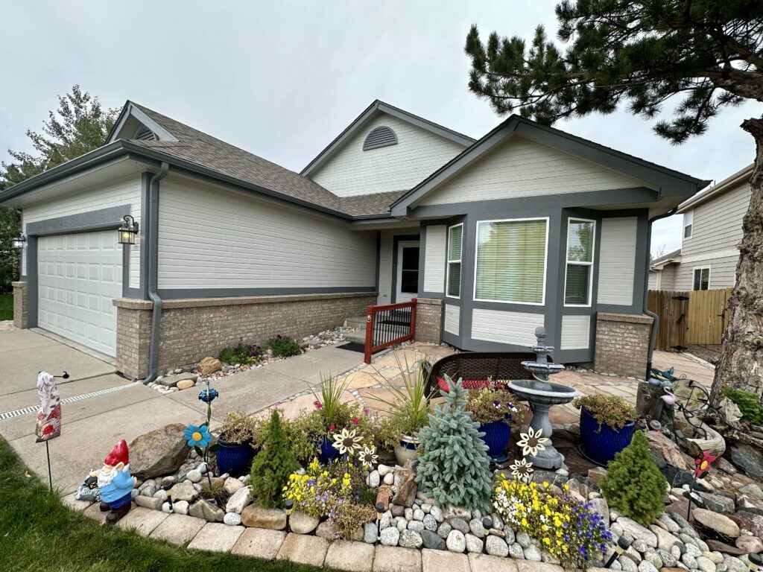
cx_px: 382
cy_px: 286
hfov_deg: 102.1
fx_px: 309
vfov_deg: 85.7
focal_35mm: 14
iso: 40
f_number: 2.2
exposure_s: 1/729
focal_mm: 2.22
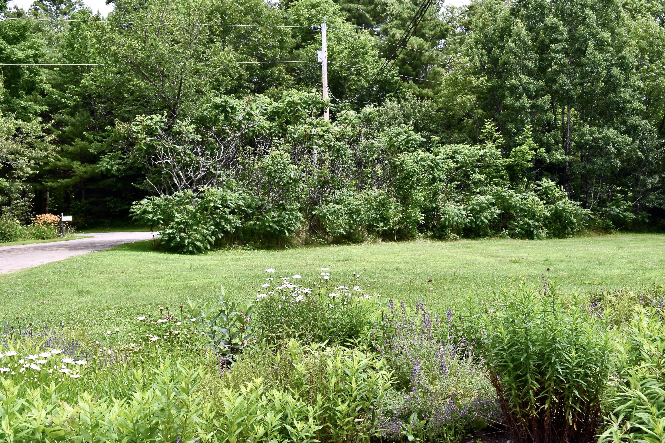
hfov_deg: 47.9
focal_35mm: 40
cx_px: 332
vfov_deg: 33.0
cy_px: 222
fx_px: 748
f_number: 9
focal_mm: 27
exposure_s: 1/320
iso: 200
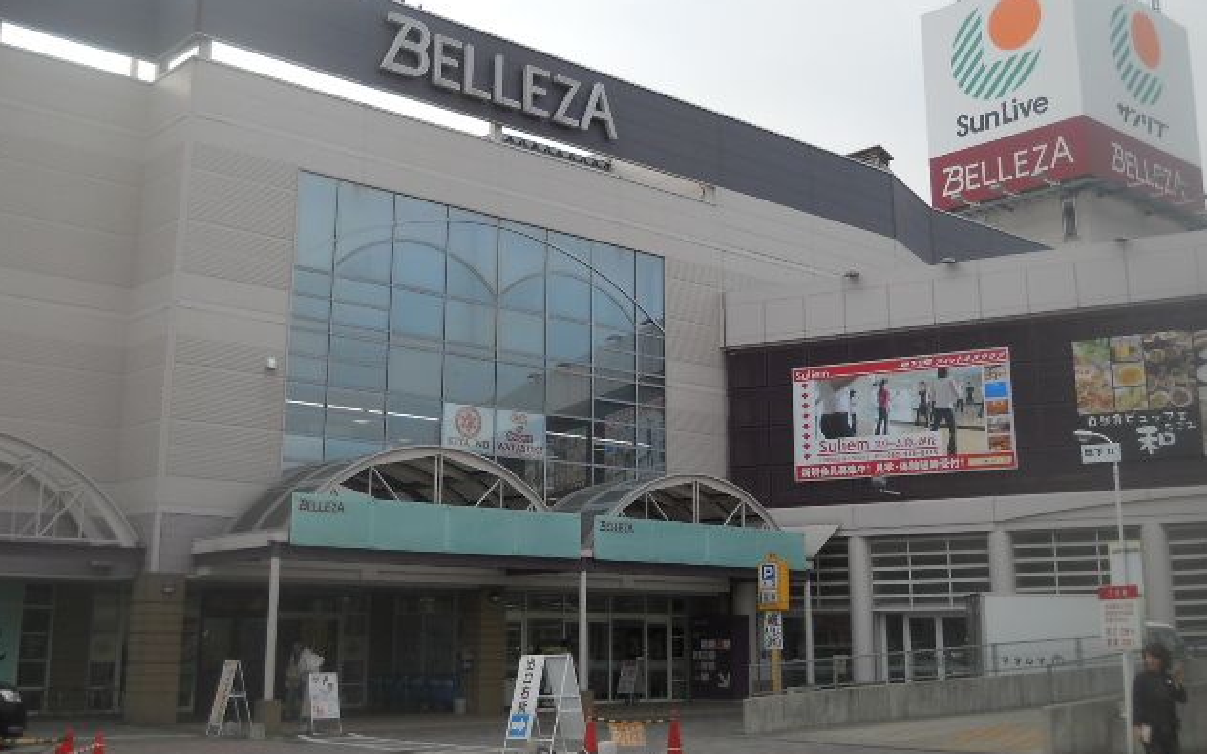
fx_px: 1447
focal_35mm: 44
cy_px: 325
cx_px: 604
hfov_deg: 45.3
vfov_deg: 29.2
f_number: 5.5
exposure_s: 1/200
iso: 80
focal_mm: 6.72
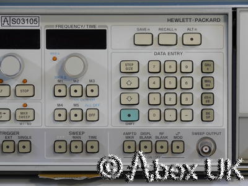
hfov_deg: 7.1
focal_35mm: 280
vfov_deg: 5.3
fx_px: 2006
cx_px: 124
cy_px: 93
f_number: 13
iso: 400
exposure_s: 1/4
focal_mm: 140
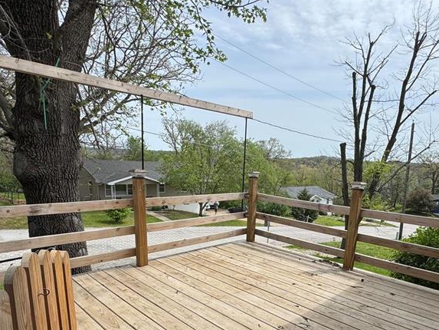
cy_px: 236
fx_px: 317
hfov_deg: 68.8
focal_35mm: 25
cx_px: 259
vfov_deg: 53.1
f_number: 2.2
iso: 40
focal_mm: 2.22
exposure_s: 1/1976
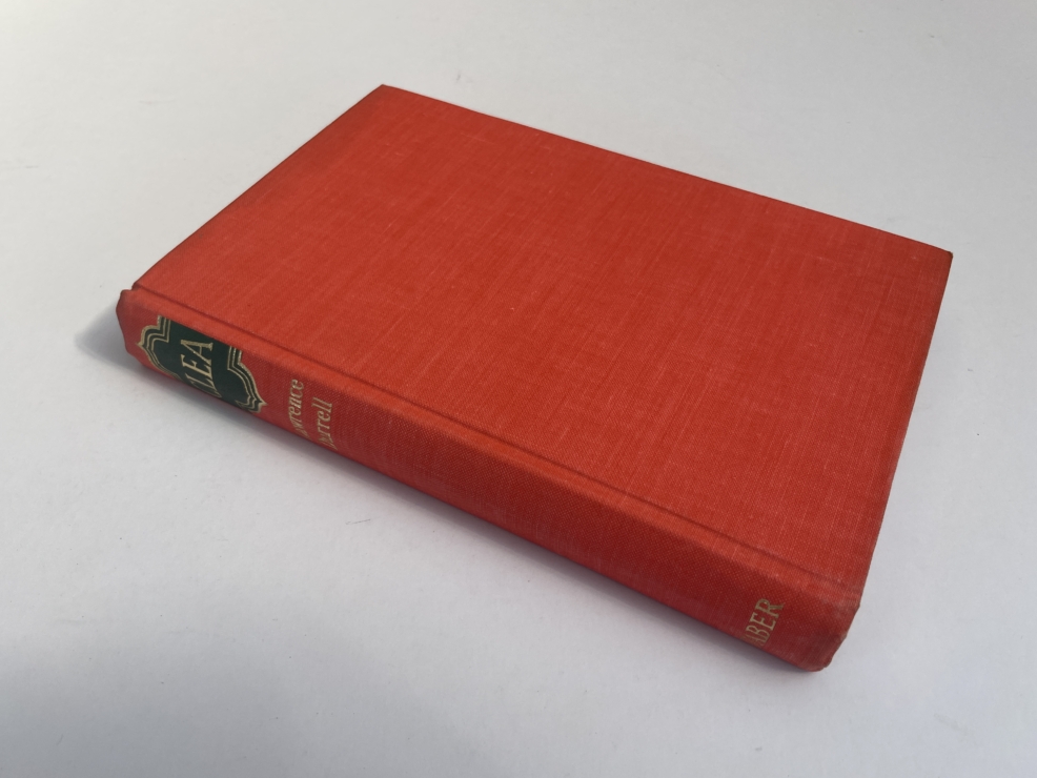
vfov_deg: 51.4
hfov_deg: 65.3
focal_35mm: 27
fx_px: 809
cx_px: 515
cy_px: 398
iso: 32
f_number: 1.6
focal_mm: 4.2
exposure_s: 1/812
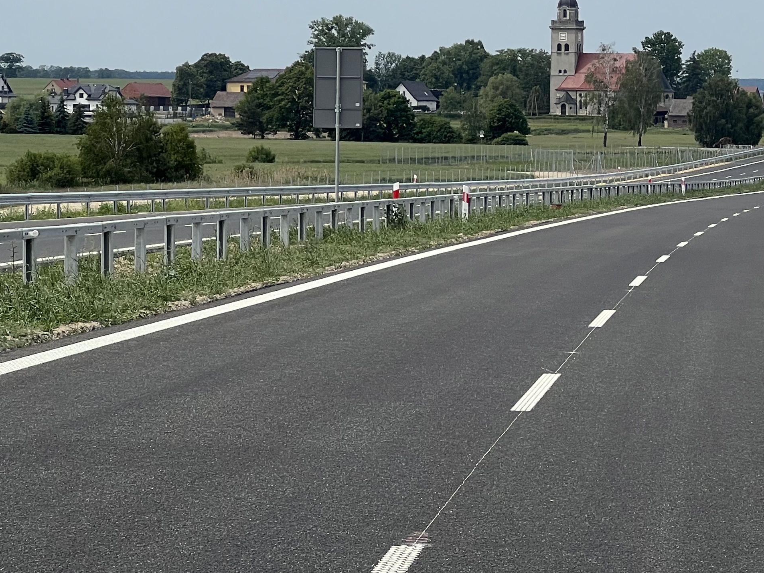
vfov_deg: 9.1
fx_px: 3598
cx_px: 620
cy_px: 168
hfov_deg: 12.1
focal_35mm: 163
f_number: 2.8
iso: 32
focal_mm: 9
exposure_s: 1/1074
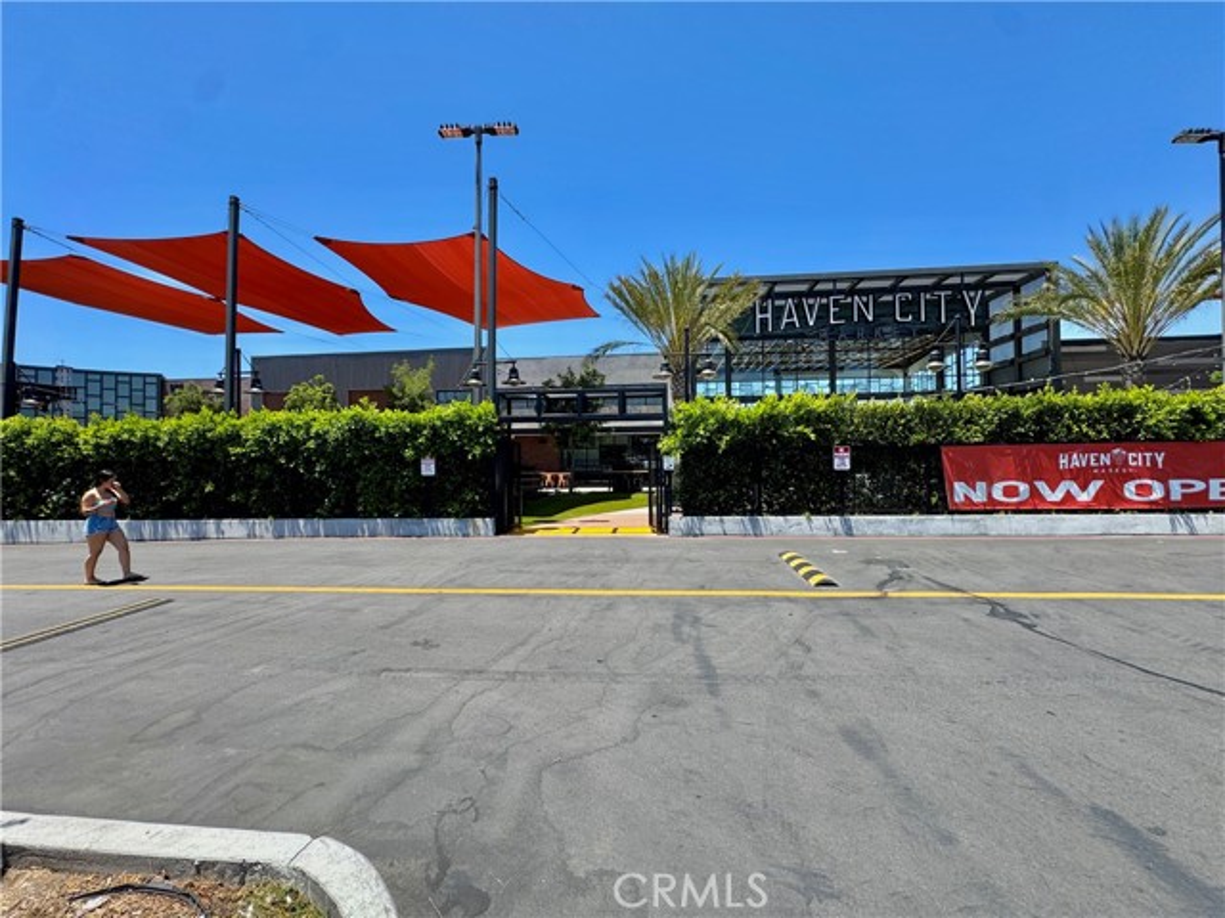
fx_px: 495
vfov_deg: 85.7
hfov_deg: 102.1
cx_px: 612
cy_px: 459
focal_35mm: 14
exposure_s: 1/993
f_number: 2.2
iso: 40
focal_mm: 2.22
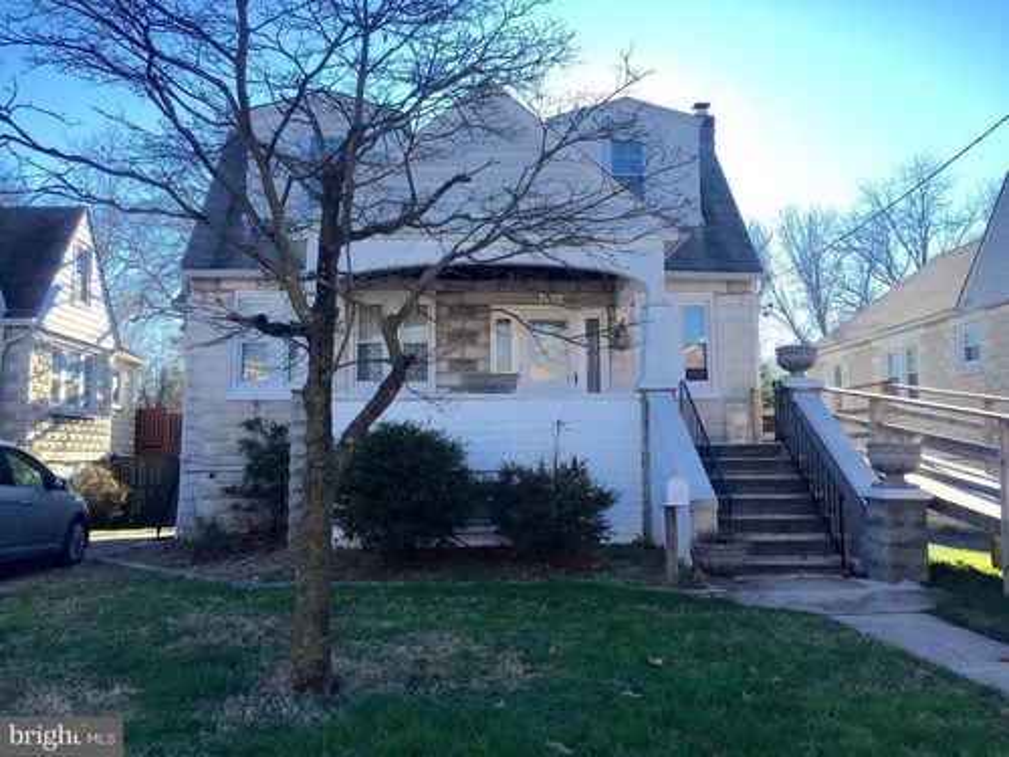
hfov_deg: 61.7
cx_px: 504
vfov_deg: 48.2
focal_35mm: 29
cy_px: 378
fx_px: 845
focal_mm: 4.15
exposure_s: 1/775
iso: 32
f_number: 2.2
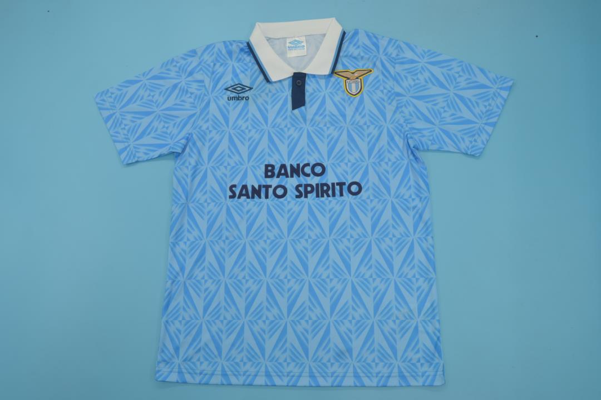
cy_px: 200
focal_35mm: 33
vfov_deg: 40.0
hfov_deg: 57.2
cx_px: 300
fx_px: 551
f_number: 7.1
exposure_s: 1/60
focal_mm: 22
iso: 200
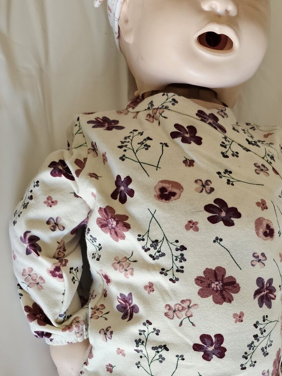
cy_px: 333
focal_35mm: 59
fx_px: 641
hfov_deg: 24.7
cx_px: 179
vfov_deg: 31.3
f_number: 1.7
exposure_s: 1/90
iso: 200
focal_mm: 6.3
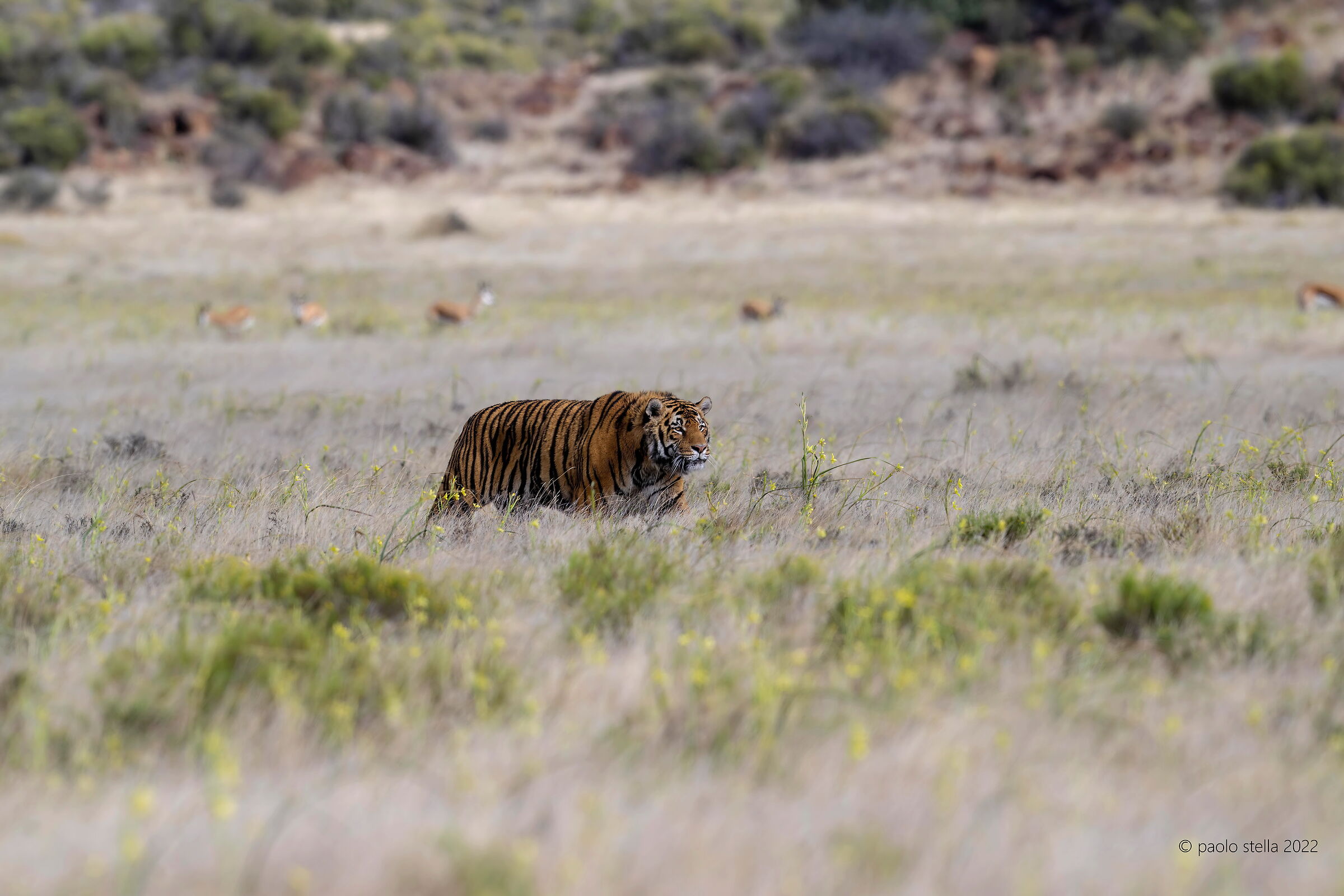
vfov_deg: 2.5
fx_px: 20905
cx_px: 672
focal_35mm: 560
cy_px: 448
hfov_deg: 3.7
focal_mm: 560
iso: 200
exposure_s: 1/1000
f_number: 7.1
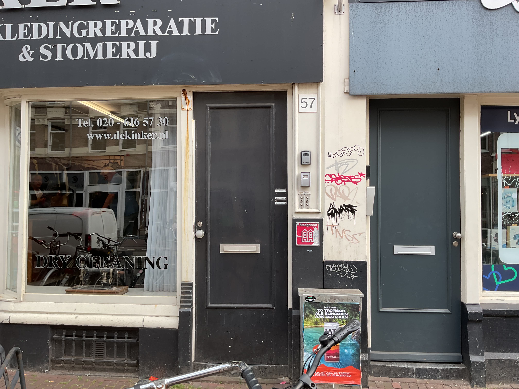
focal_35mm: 29
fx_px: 435
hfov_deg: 61.7
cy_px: 194
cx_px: 260
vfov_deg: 48.2
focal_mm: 3
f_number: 1.8
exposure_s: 1/342
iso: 16
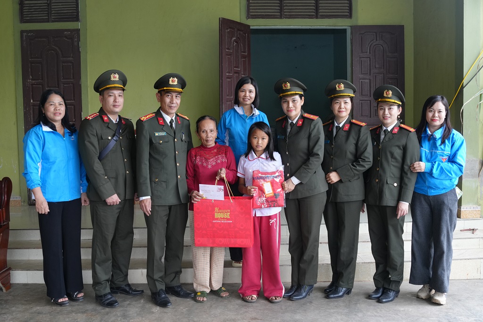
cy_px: 161
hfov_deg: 53.1
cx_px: 242
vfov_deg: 36.8
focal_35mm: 36
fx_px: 483
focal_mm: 24
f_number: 4
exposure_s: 1/160
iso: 640
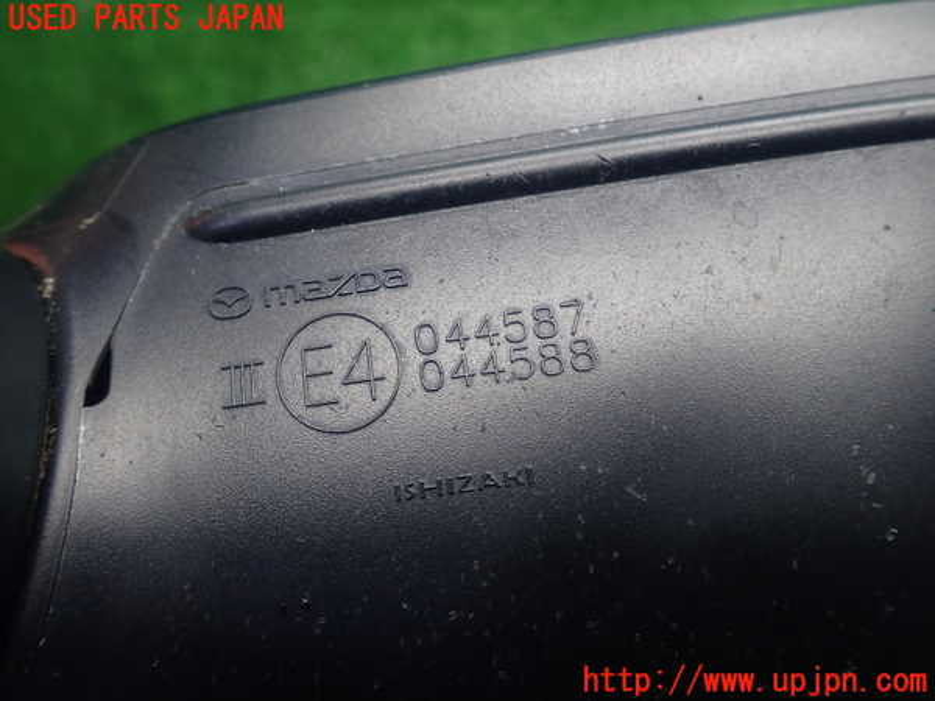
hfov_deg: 60.0
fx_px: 810
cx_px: 468
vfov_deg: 46.8
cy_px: 350
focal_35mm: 30
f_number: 2.3
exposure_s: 1/50
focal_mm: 5.4
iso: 200
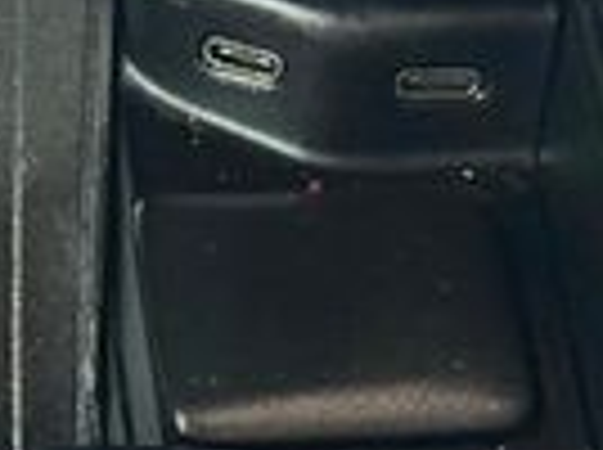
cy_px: 662
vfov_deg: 6.4
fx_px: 3999
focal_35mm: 230
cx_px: -468
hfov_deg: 8.3
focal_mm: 6.86
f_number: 1.78
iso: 640
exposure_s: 1/24
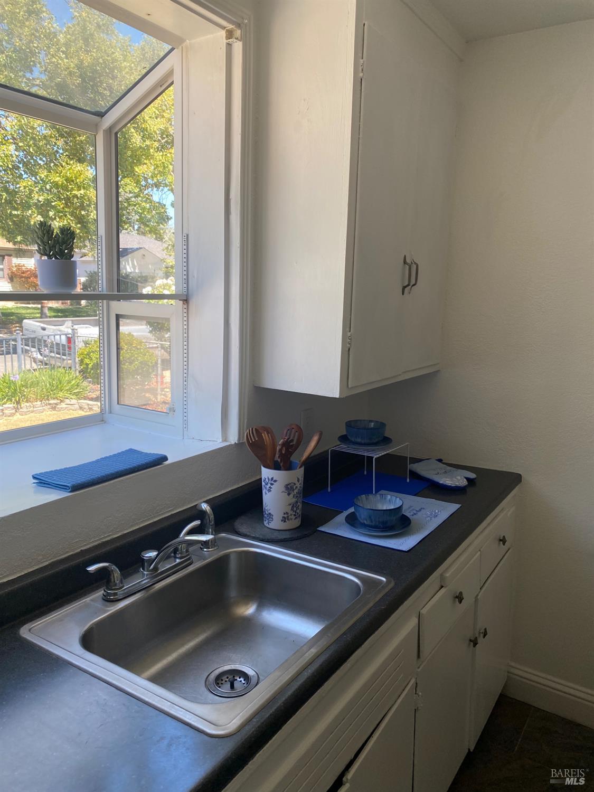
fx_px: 595
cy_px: 396
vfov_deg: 67.3
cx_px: 297
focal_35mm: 26
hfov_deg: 53.1
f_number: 1.8
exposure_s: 1/191
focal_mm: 4.25
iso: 32
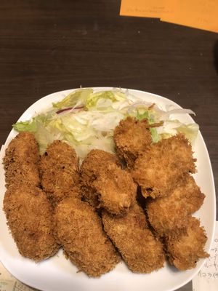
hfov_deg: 49.7
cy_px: 146
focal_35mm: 28
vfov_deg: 63.4
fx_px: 235
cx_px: 109
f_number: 1.8
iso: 50
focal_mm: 3.99
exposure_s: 1/17
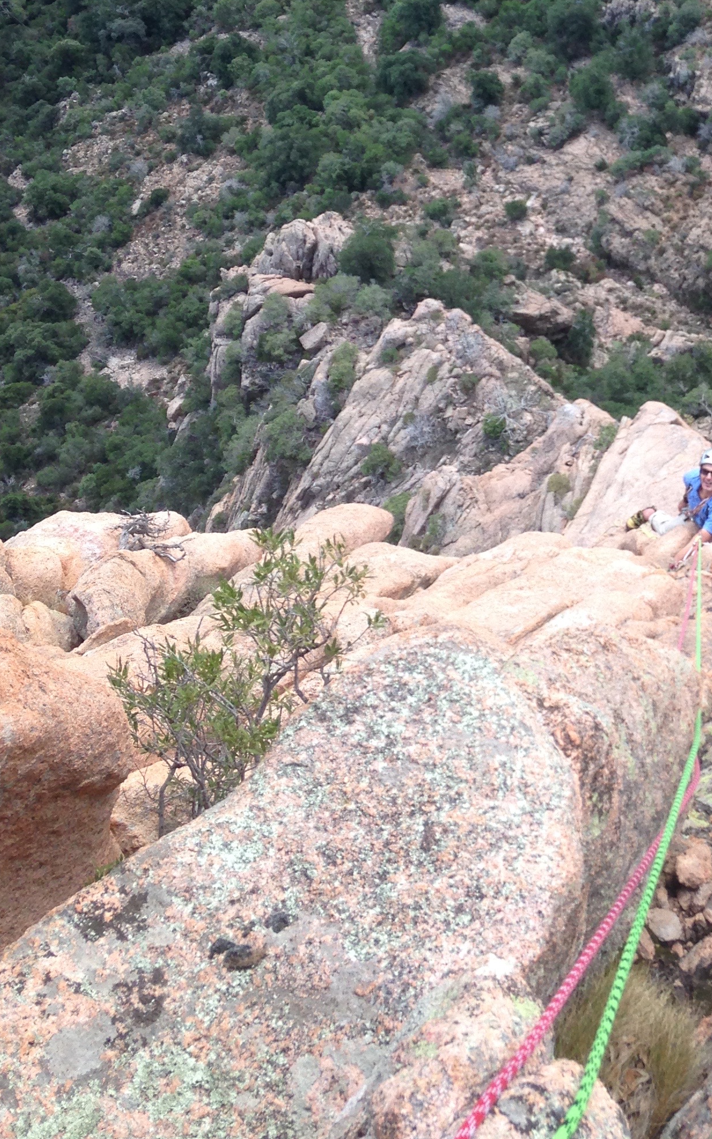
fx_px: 1801
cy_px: 293
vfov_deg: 34.4
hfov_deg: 21.7
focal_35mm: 58
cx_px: 670
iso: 50
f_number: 2.4
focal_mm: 4.12
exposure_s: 1/213
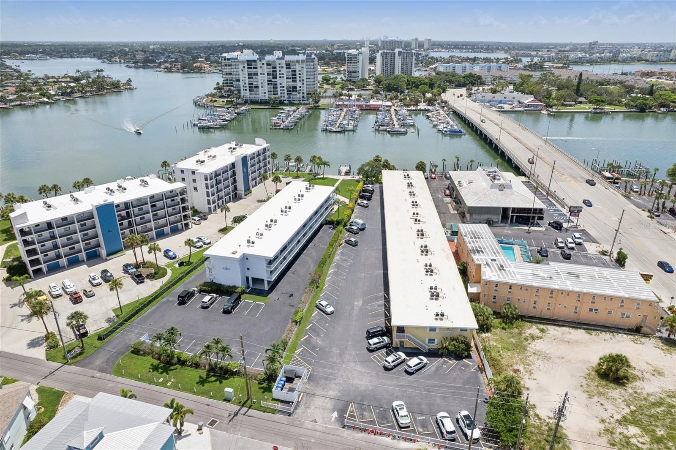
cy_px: 225
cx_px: 338
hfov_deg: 78.6
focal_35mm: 22
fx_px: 413
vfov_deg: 57.2
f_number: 2.8
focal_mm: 8.4
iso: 150
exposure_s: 1/4000
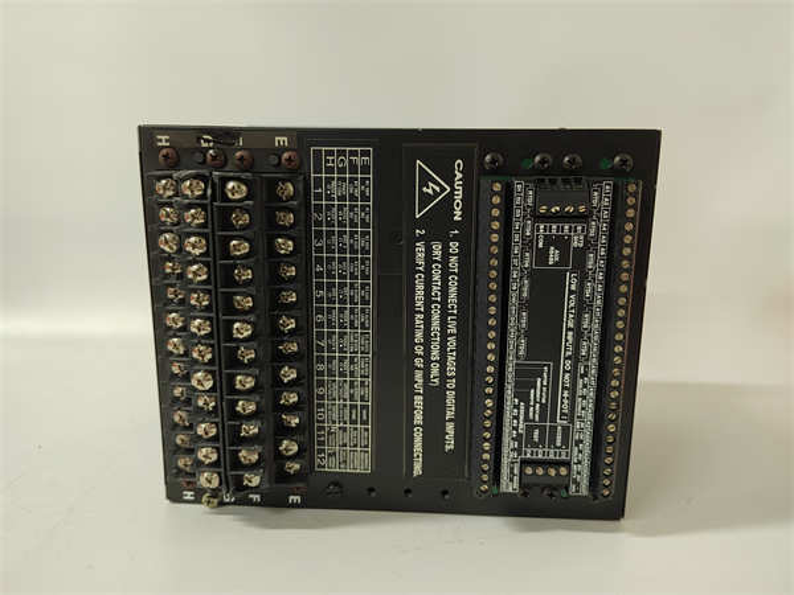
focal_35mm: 23
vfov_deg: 58.9
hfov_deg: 73.9
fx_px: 528
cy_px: 298
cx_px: 397
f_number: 1.9
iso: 1628
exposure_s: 1/60
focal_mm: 5.52
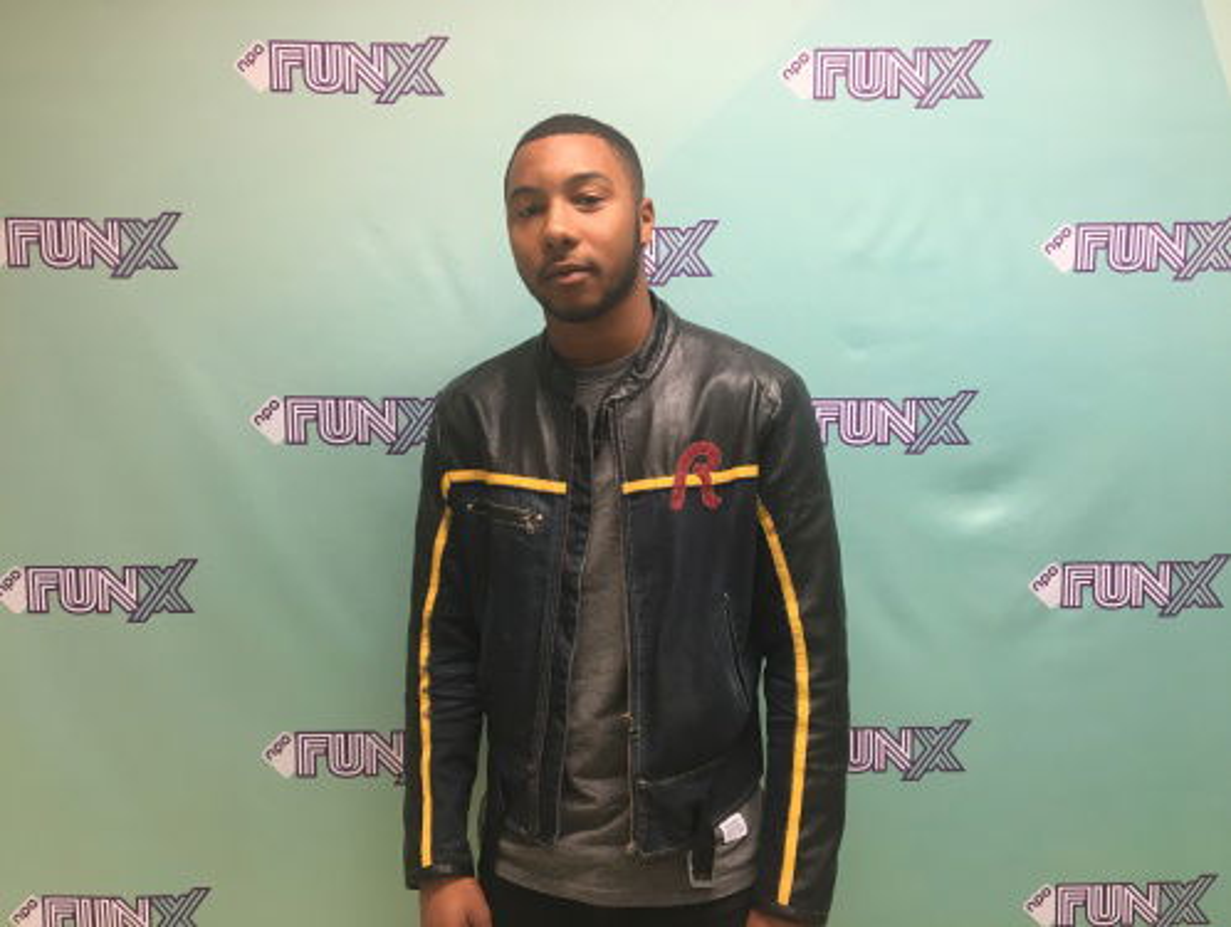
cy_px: 464
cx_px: 616
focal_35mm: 29
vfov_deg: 48.3
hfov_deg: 61.6
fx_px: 1033
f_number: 2.2
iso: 80
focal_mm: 4.15
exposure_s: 1/33
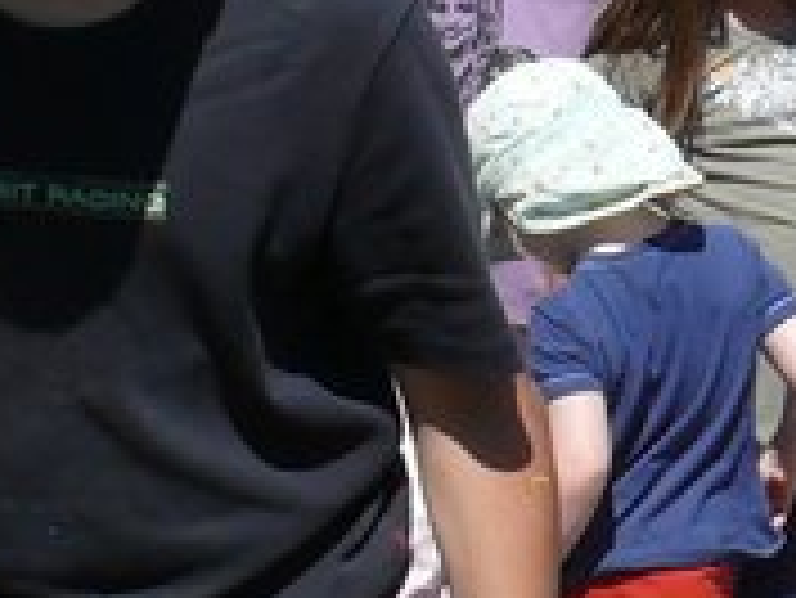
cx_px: 967
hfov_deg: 7.2
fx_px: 6236
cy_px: 436
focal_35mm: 271
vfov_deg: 5.5
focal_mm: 9.2
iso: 100
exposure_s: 1/500
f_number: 5.6
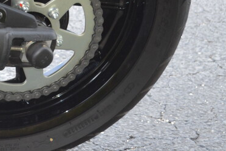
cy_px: -52
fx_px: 1155
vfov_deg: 7.4
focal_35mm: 184
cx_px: -24
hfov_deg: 11.0
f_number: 5
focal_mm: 38
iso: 320
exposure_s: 1/125
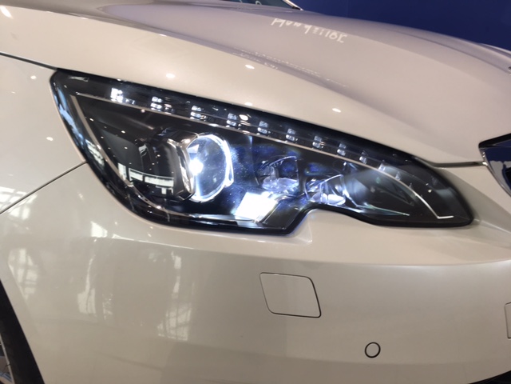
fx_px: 428
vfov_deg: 48.2
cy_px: 192
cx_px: 256
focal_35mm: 29
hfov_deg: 61.7
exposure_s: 1/60
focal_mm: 4.15
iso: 32
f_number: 2.2
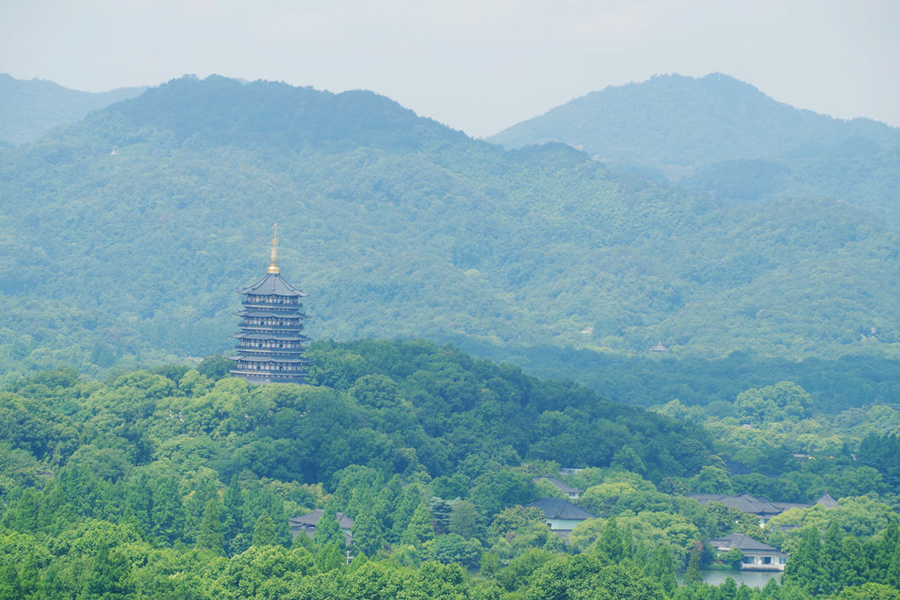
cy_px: 300
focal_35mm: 184
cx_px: 450
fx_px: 4600
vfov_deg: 7.5
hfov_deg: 11.2
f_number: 5
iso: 100
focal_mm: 122.5
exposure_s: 1/320
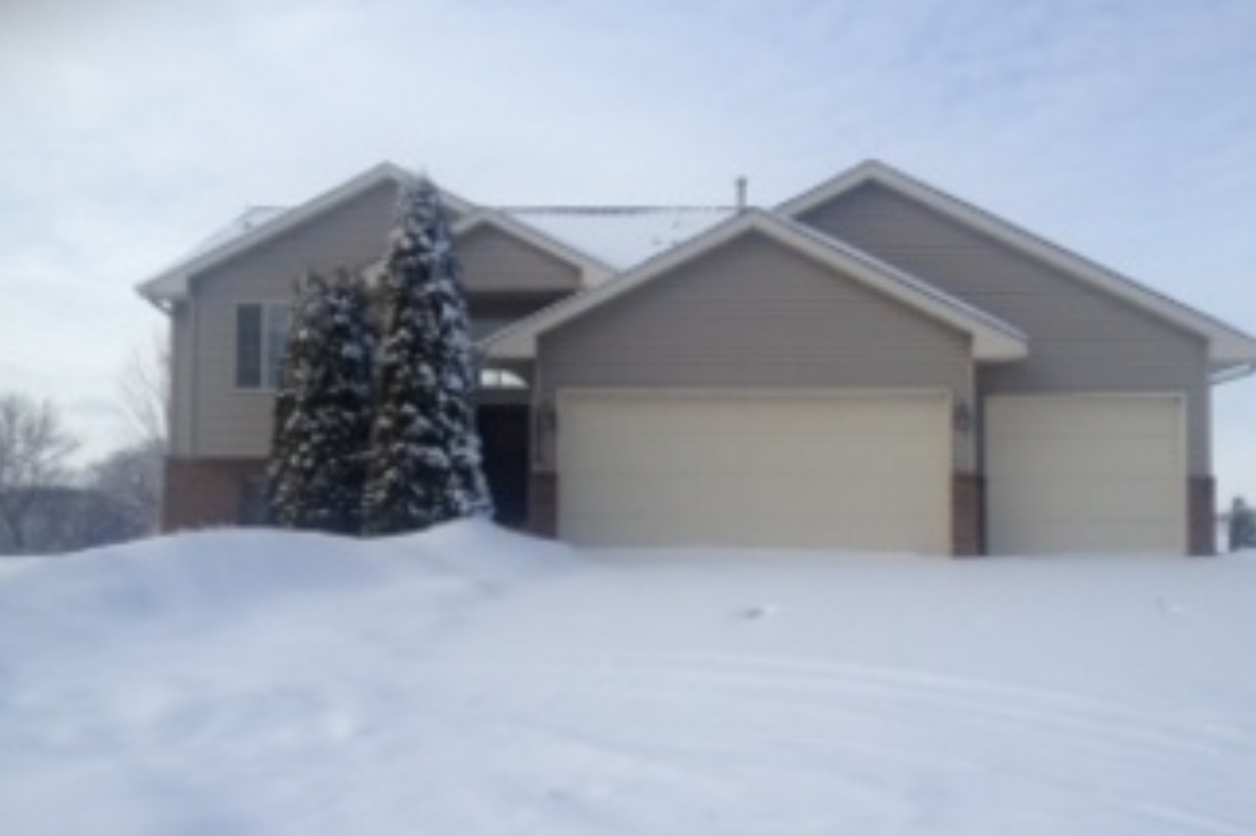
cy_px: 451
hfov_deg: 49.6
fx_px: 1360
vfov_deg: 34.2
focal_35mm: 39
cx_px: 657
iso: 50
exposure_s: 1/3067
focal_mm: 4.28
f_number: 2.4
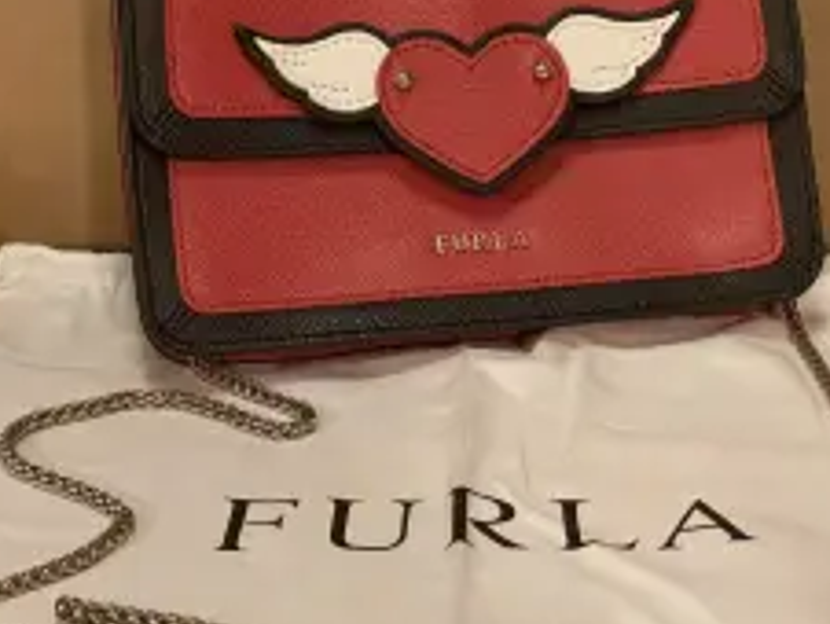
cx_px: 459
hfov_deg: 21.3
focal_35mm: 92
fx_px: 2208
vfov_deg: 16.1
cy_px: 279
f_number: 2
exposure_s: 1/50
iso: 640
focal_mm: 6
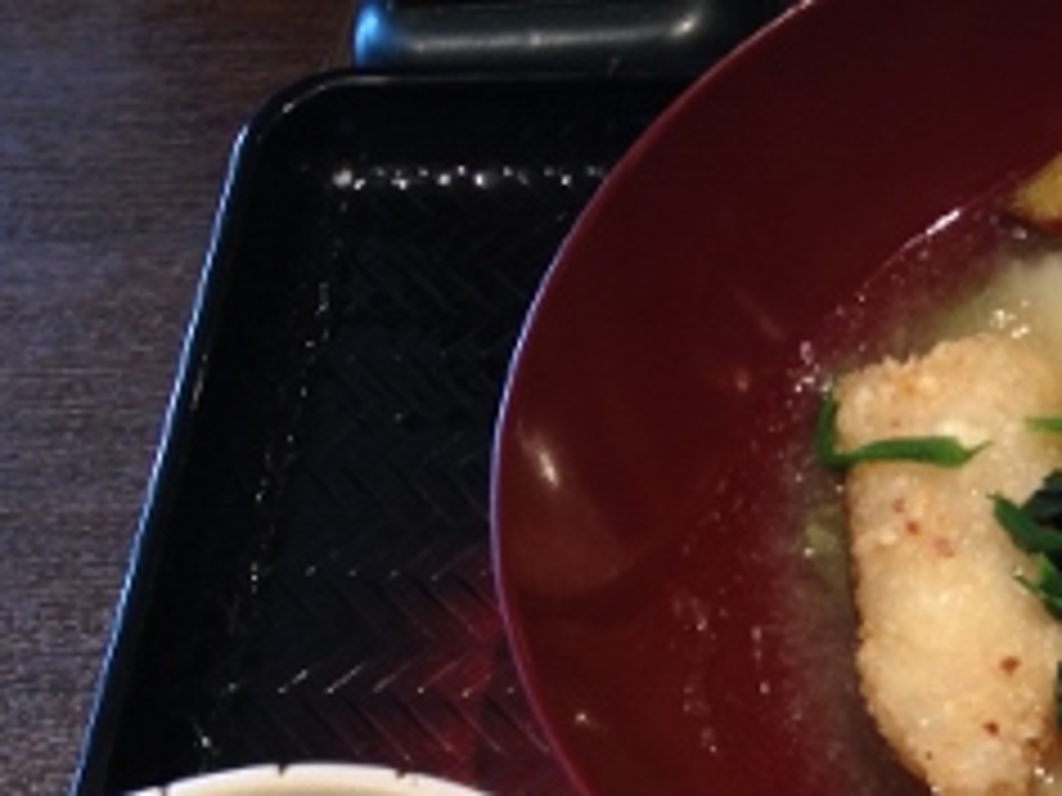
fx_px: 2915
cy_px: 756
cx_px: 1256
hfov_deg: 19.5
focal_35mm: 95
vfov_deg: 15.3
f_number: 2.4
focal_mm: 4.28
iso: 50
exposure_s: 1/30
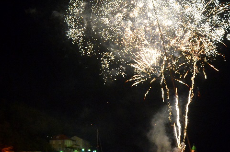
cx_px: 109
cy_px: 32
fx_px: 478
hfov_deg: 27.1
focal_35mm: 75
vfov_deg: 17.9
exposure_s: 1/40
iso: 5000
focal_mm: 24
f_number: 4
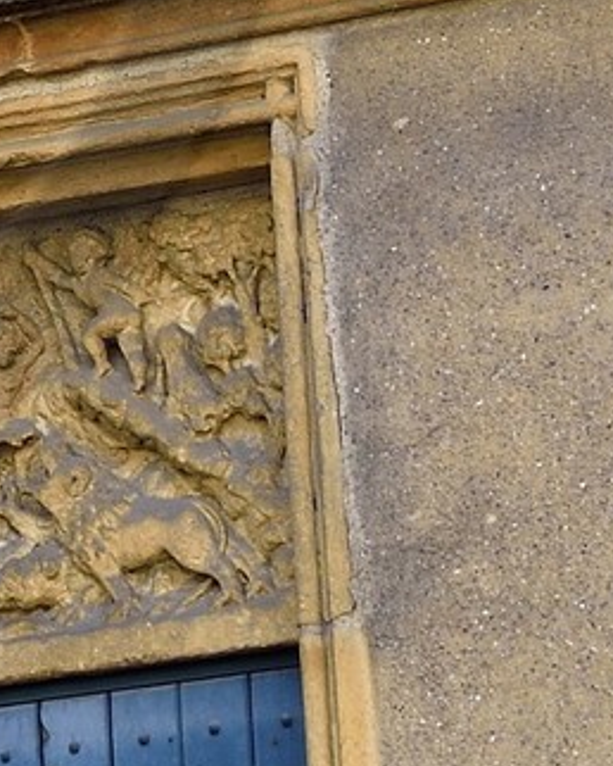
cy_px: -357
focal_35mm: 308
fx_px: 6978
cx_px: -798
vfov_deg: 6.2
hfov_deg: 4.9
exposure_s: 1/160
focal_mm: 44
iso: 200
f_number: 8
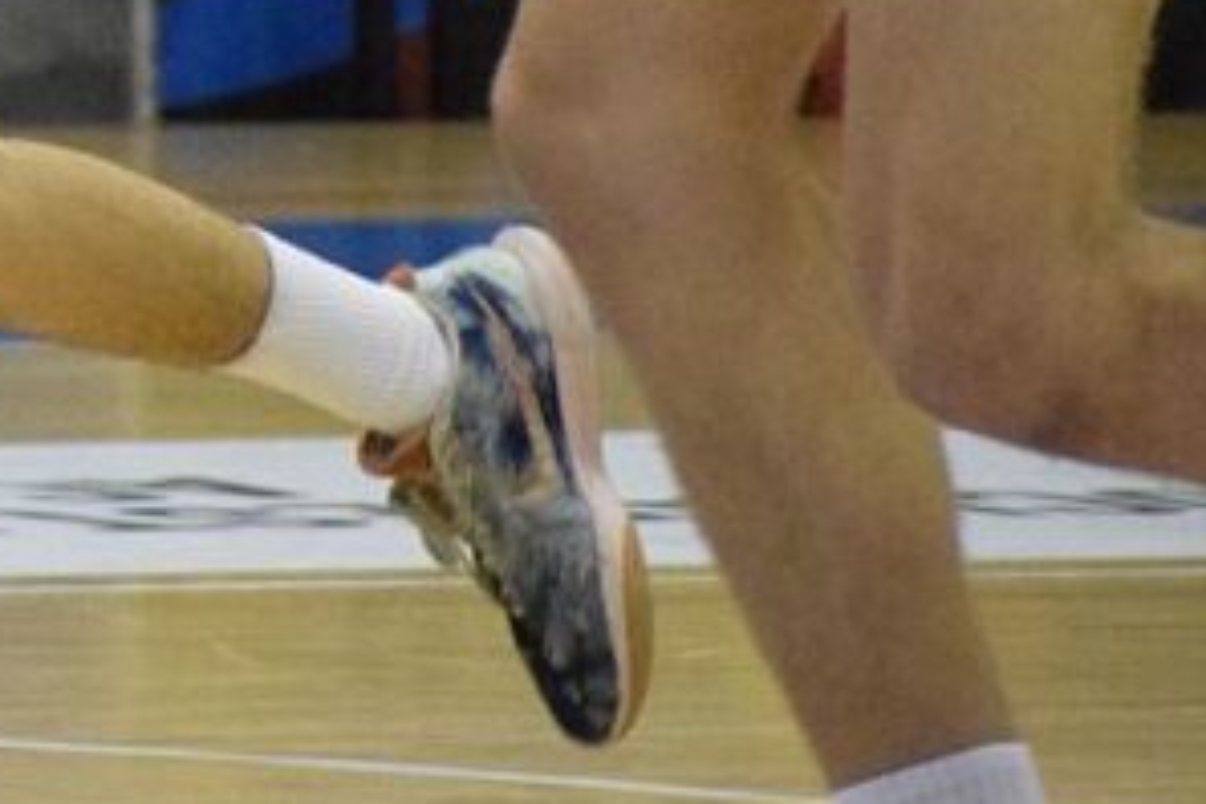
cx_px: -1019
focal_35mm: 762
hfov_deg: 2.7
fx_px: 25525
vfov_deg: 1.8
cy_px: -631
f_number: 4.8
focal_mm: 130
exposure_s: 1/640
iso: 6400
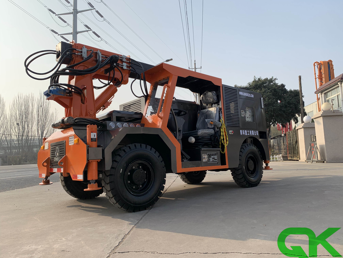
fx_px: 258
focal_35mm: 26
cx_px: 172
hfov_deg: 67.3
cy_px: 129
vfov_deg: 53.1
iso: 25
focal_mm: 4.25
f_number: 1.8
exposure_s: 1/1718
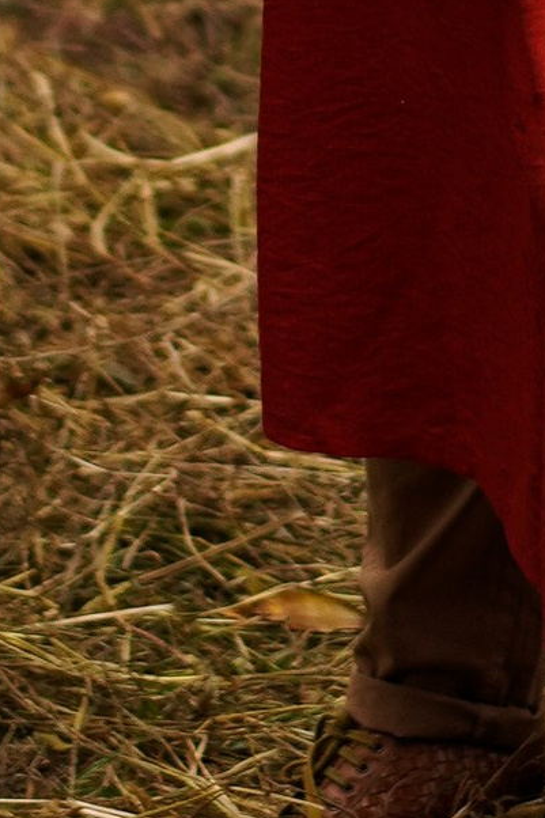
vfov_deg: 5.7
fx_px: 7975
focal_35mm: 351
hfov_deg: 3.9
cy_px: -830
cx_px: 639
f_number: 1.8
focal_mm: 55
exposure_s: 1/5000
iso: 320
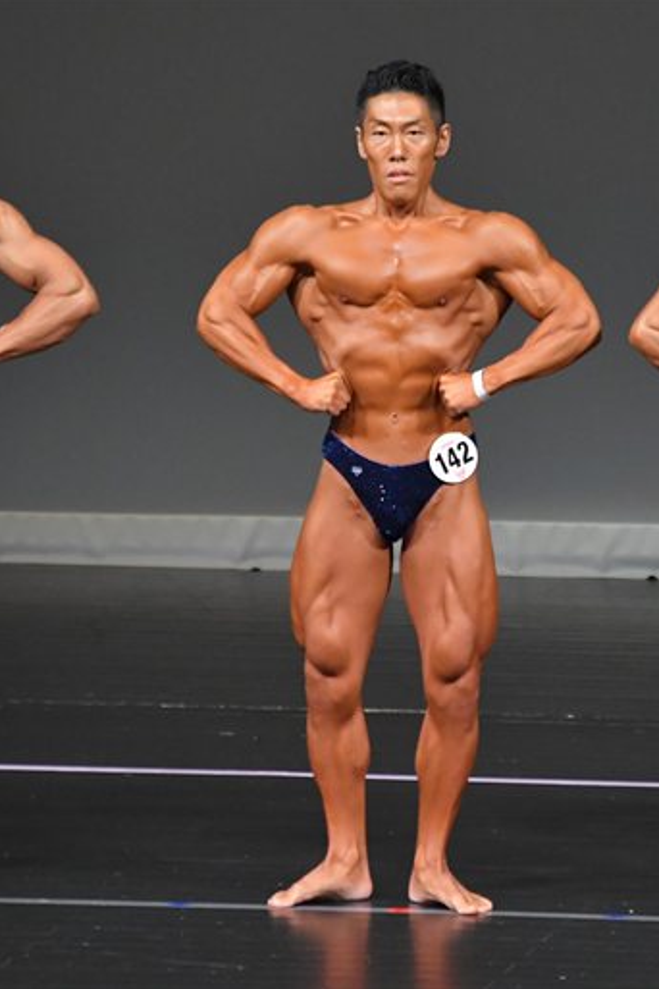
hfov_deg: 2.4
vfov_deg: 3.6
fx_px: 15540
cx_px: 529
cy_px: 494
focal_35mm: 566
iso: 4000
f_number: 5.6
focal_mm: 250
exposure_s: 1/400
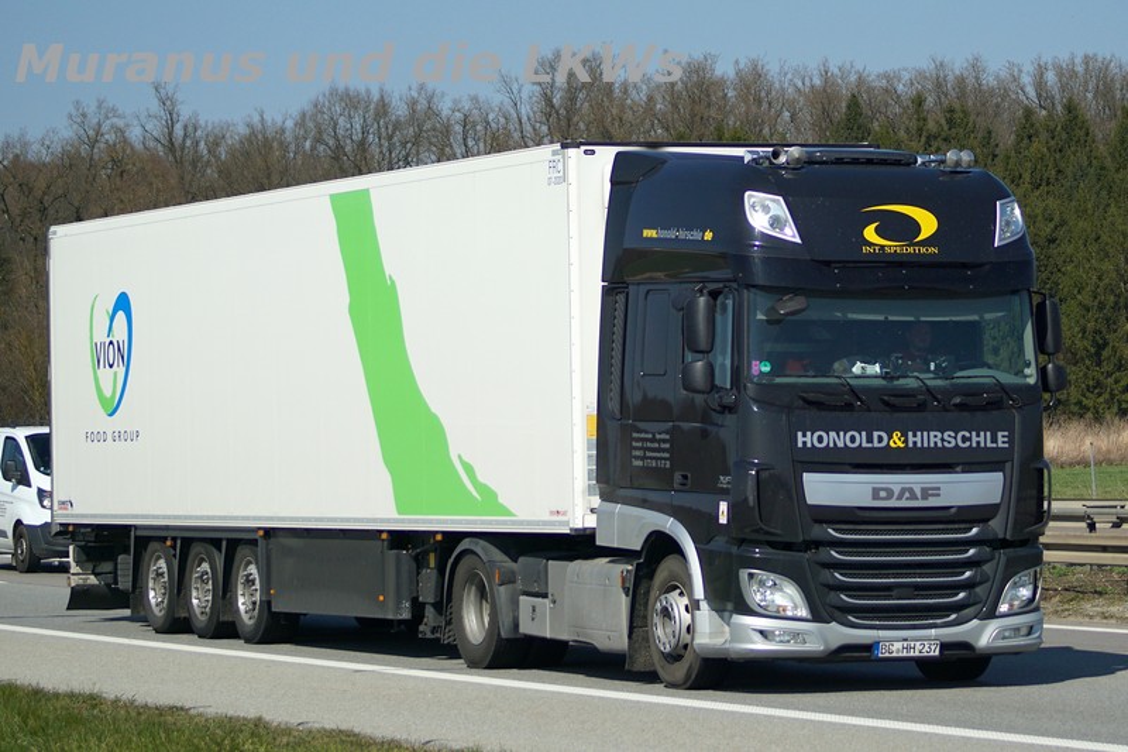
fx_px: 3994
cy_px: 376
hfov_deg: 16.1
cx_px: 564
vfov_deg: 10.7
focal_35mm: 128
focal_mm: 85
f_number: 4.5
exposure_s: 1/2000
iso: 200
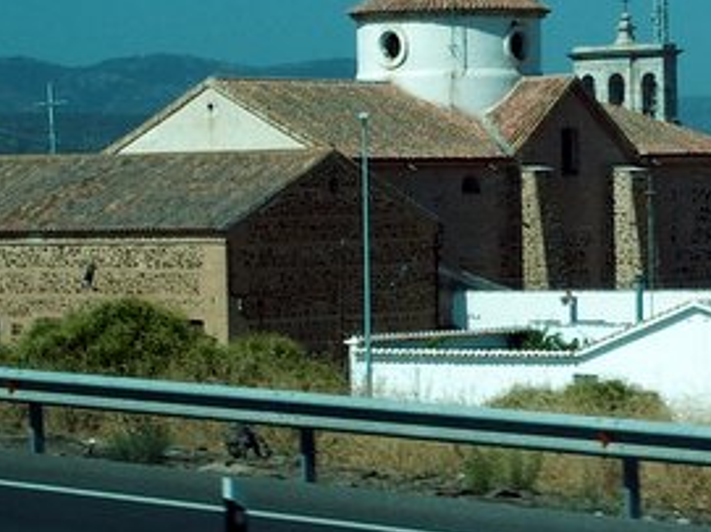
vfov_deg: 11.9
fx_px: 2546
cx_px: 270
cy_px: 89
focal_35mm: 124
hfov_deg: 15.9
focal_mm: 14.5
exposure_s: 1/640
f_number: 3.5
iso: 100
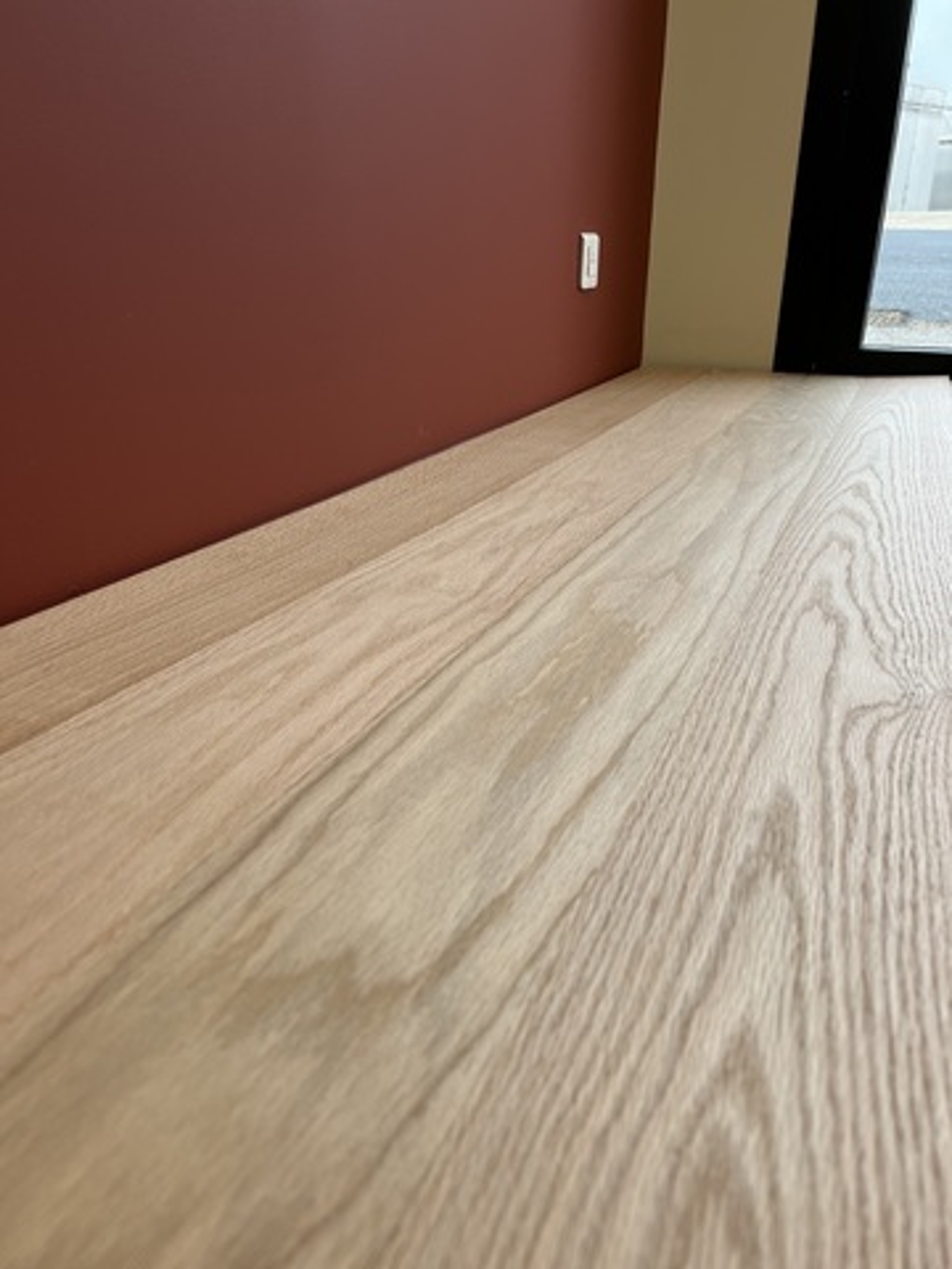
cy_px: 634
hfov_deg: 53.1
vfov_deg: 67.3
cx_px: 476
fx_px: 953
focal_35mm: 26
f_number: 1.5
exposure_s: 1/121
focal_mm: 5.7
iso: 80
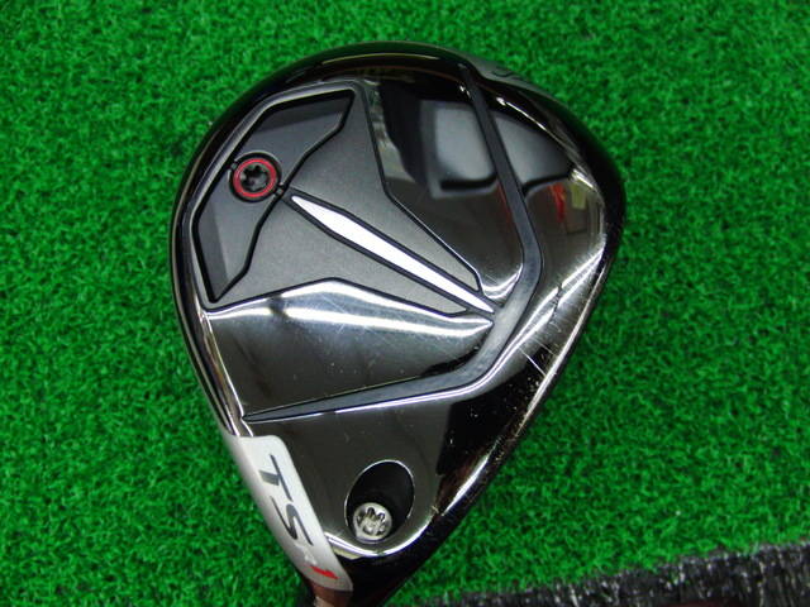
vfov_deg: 38.7
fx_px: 866
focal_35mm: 37
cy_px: 304
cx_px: 405
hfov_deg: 50.1
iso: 400
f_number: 3.6
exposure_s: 1/50
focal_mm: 6.42
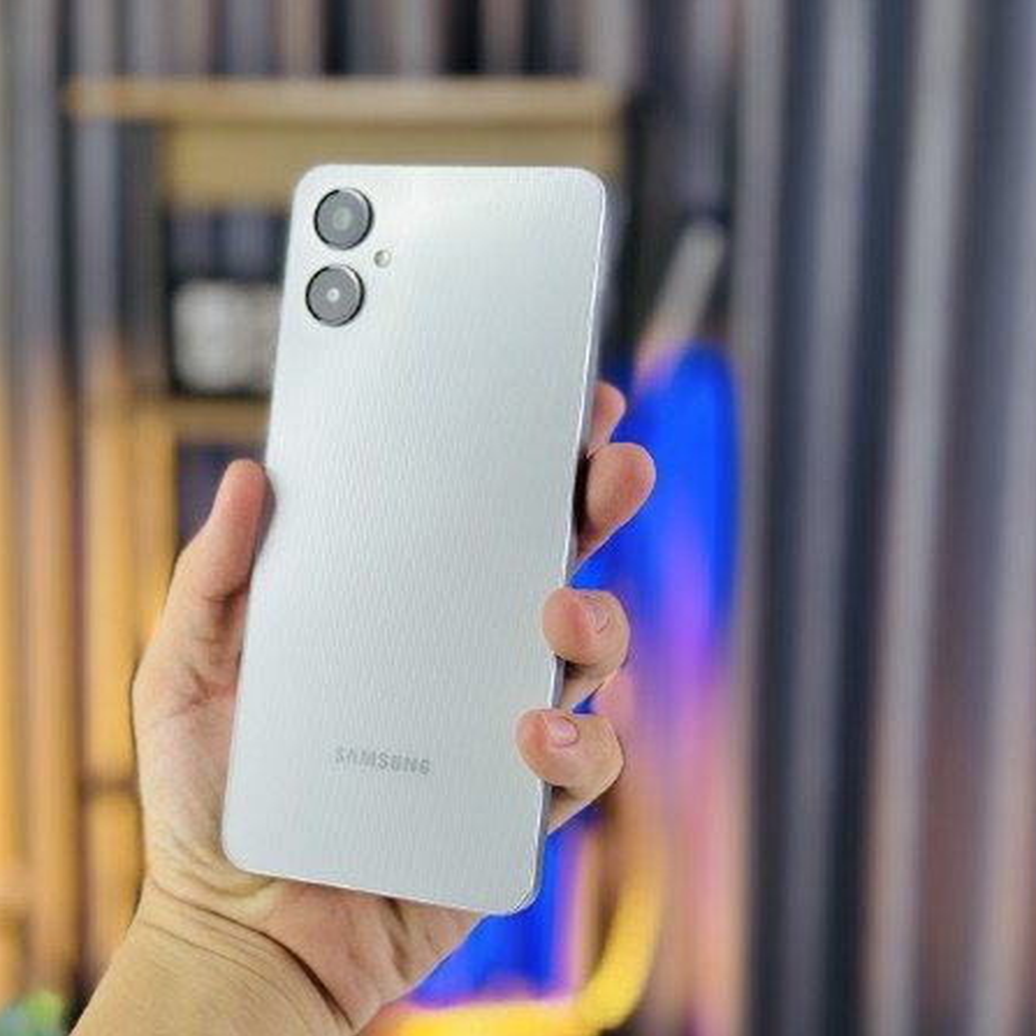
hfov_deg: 29.9
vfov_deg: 30.0
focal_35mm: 57
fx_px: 1930
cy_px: 519
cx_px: 387
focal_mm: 6.76
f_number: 1.78
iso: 64
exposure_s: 1/194
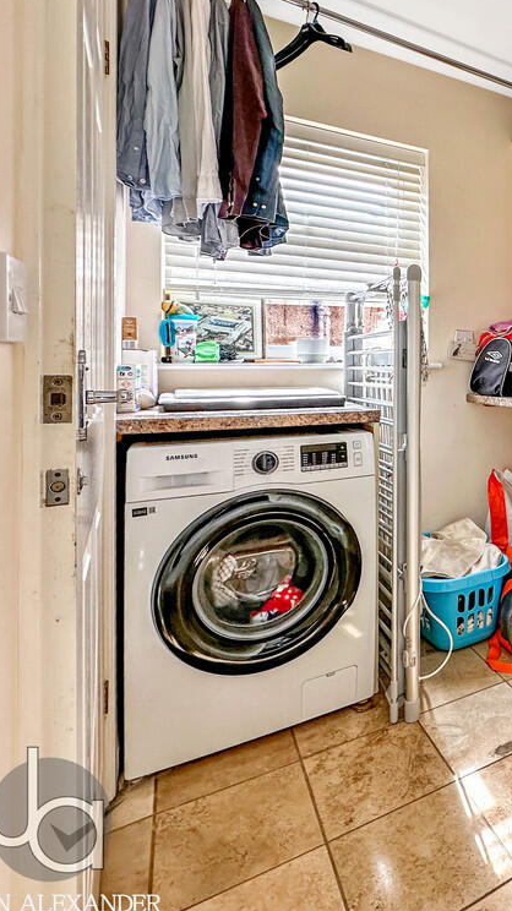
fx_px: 507
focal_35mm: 21
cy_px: 463
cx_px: 573
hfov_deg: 41.6
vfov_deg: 83.9
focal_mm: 2.22
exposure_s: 1/100
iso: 125
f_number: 2.2
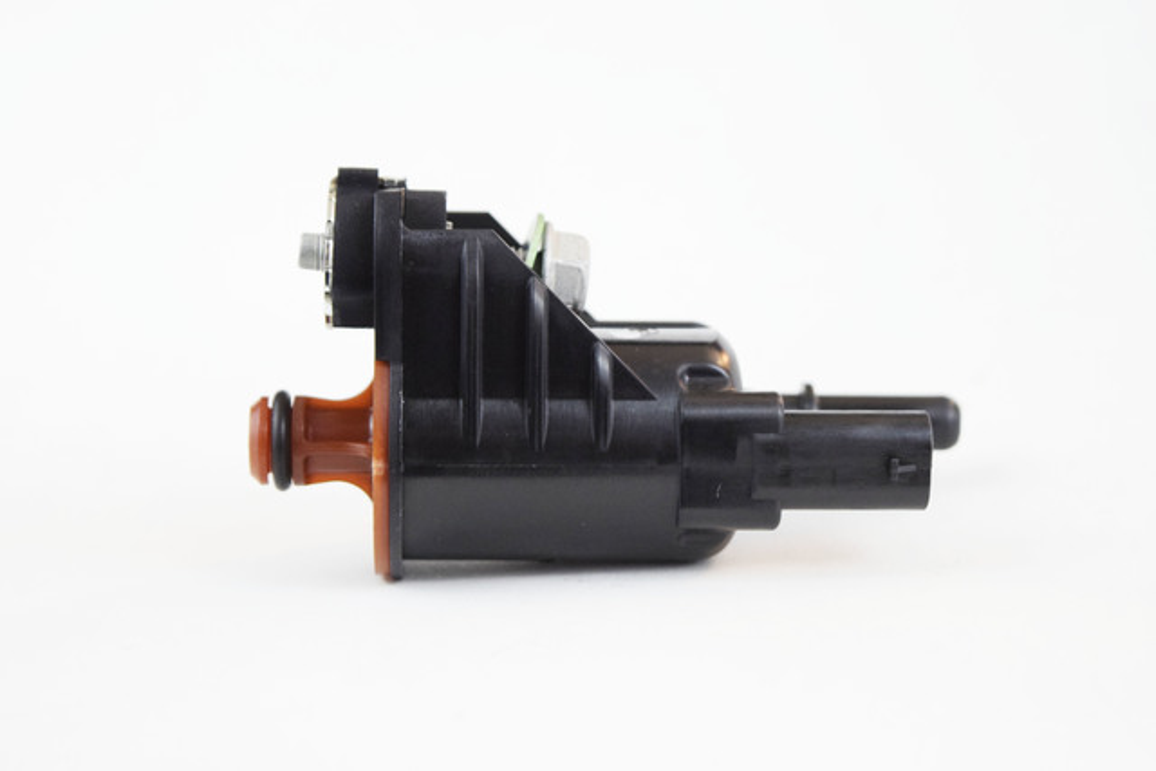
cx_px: 578
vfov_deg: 16.6
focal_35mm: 82
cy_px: 386
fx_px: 2650
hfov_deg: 24.6
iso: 2000
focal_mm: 55
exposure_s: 1/60
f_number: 5.6
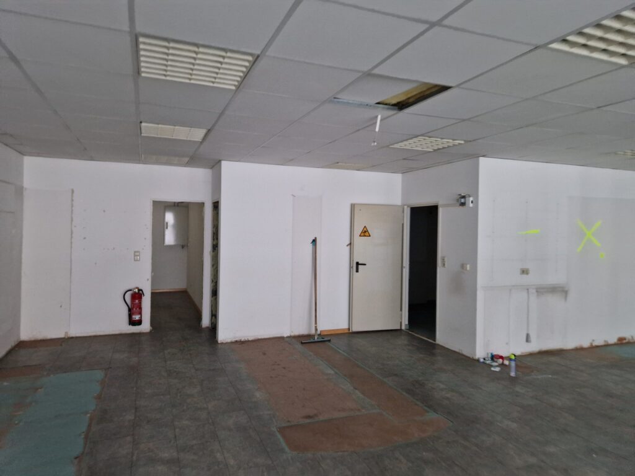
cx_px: 318
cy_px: 238
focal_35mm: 23
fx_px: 422
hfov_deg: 73.9
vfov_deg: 58.9
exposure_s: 1/25
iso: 640
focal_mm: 5.4
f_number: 1.8
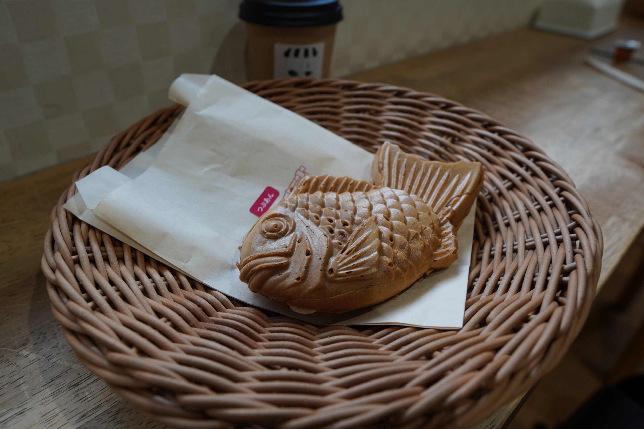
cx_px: 322
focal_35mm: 24
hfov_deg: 73.7
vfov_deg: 53.1
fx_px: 429
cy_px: 214
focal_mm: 16
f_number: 4
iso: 100
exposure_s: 1/60
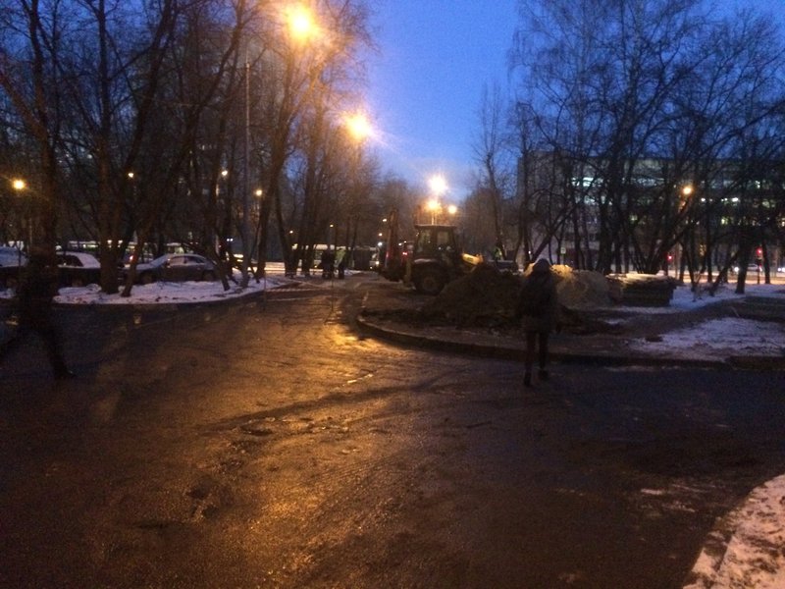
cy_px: 294
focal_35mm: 29
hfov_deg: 61.7
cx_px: 392
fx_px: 658
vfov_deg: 48.2
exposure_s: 1/17
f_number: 2.2
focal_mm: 4.15
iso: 1000
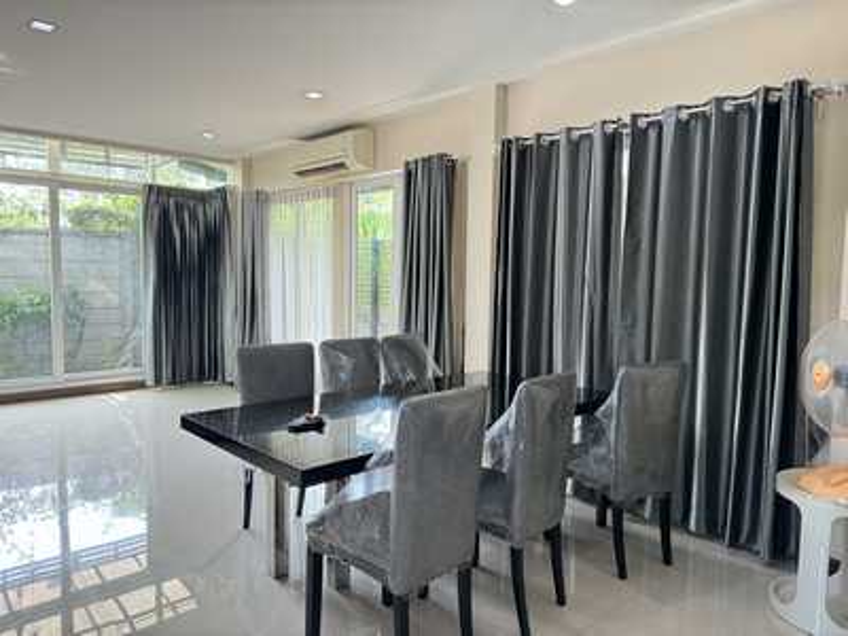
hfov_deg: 71.6
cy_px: 318
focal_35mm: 24
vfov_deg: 56.8
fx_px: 588
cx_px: 424
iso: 200
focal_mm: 6.86
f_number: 1.78
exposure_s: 1/100
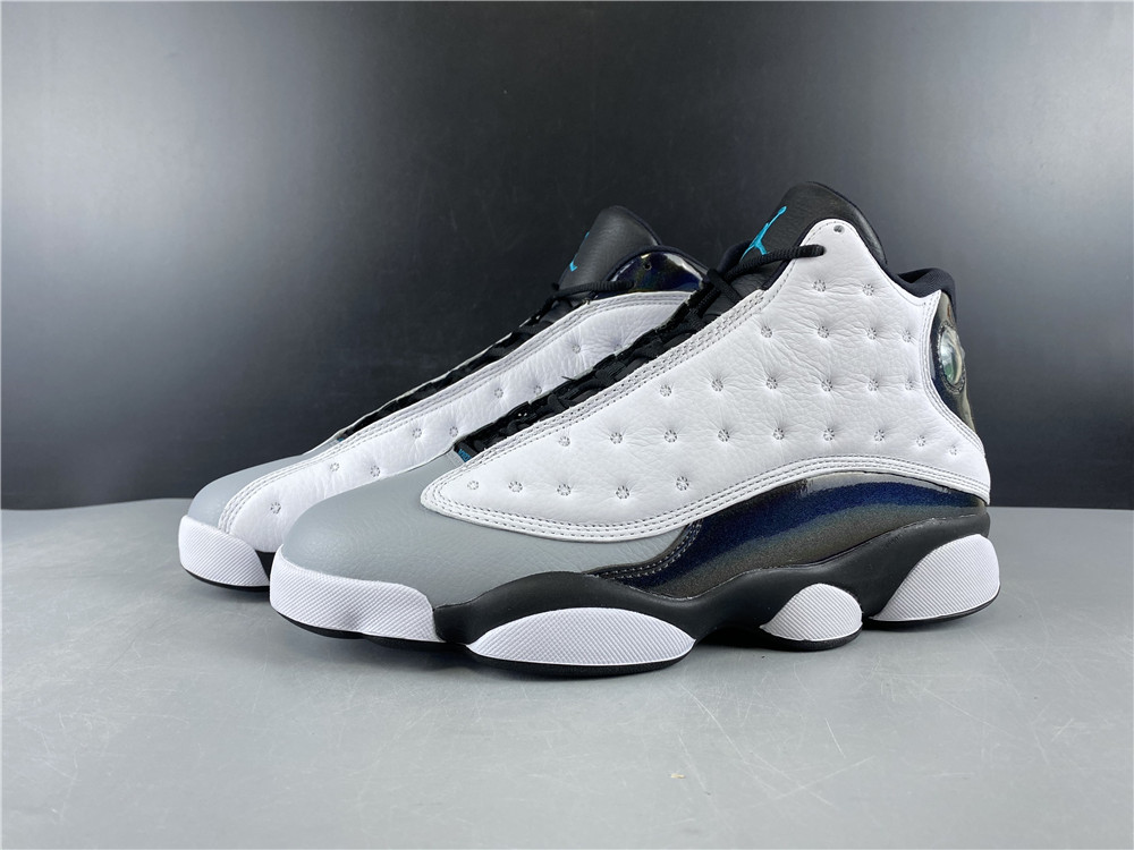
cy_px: 425
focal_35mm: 26
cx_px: 567
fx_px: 852
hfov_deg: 67.3
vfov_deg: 53.1
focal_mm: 4.25
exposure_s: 1/100
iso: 64
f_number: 1.8
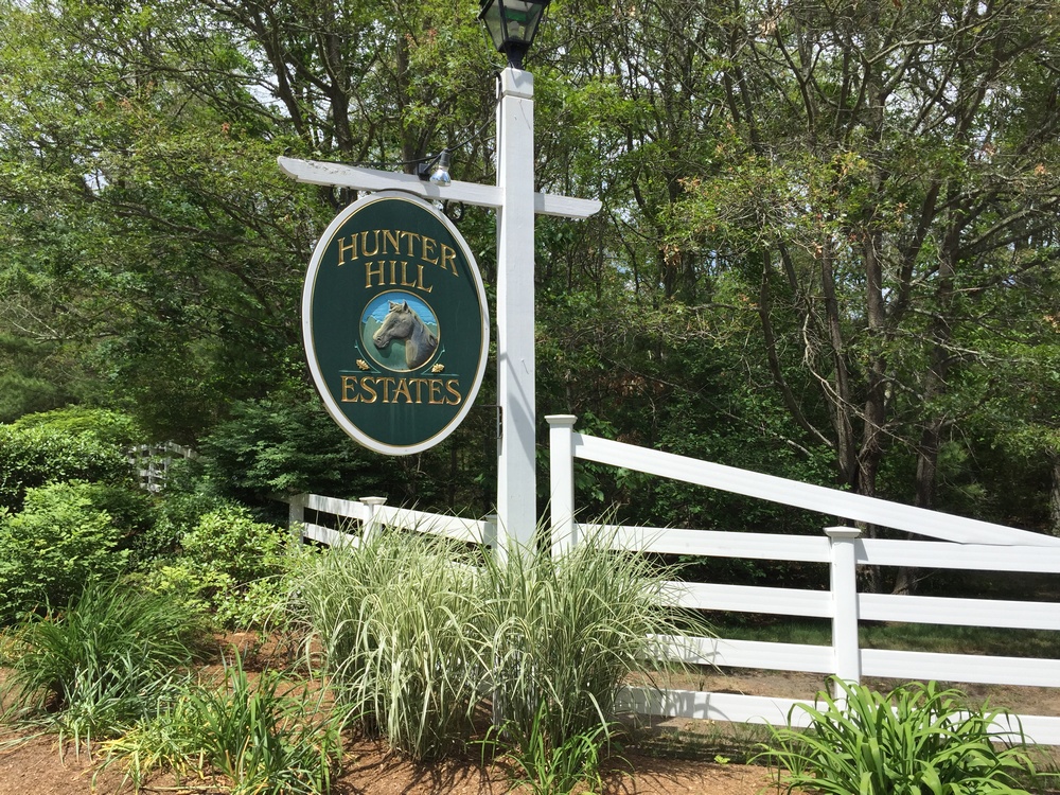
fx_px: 888
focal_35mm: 29
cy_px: 398
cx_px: 530
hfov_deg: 61.7
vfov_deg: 48.2
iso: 32
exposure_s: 1/1582
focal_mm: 4.15
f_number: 2.2
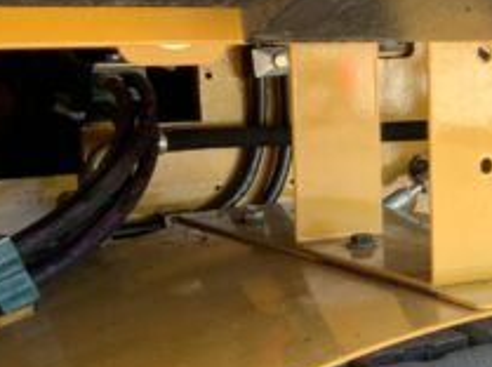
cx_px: 586
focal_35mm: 89
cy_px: 191
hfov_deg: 20.6
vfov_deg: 16.5
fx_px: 1263
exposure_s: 1/122
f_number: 1.8
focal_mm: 3
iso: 50
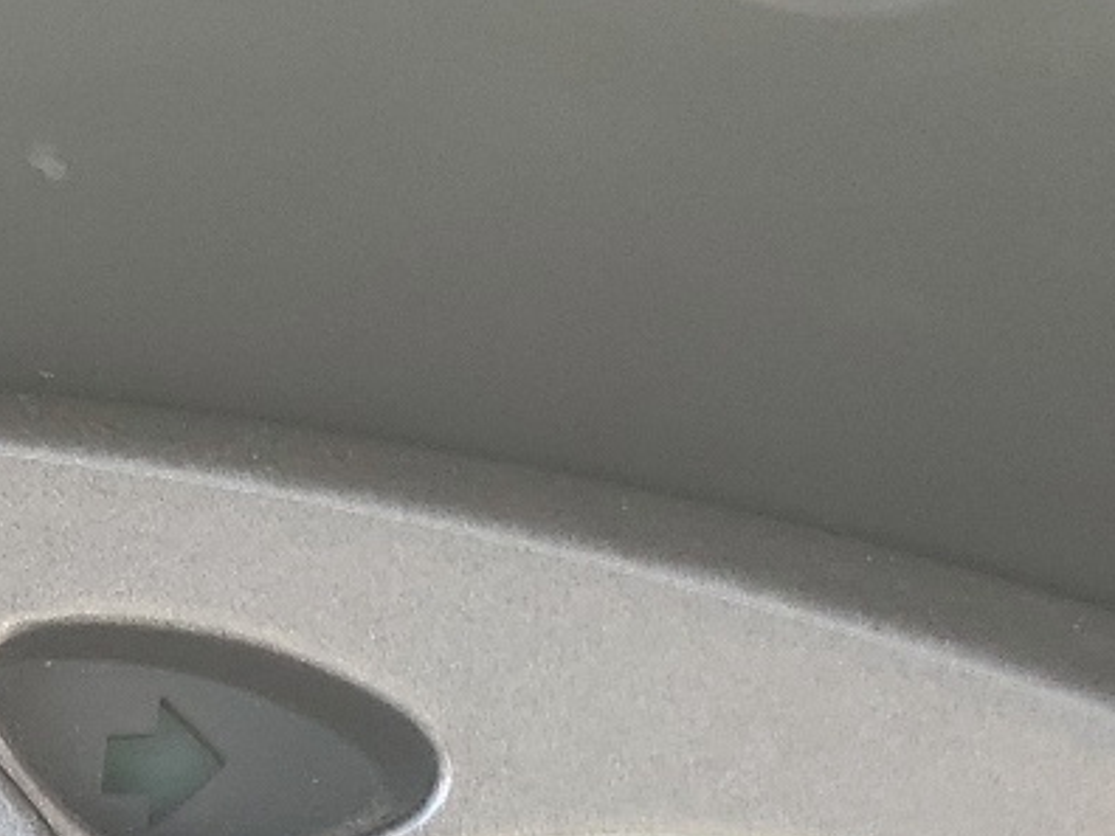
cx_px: -805
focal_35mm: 105
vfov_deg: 13.1
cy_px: 1340
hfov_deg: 16.2
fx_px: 3382
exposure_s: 1/60.2
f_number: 1.5
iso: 50
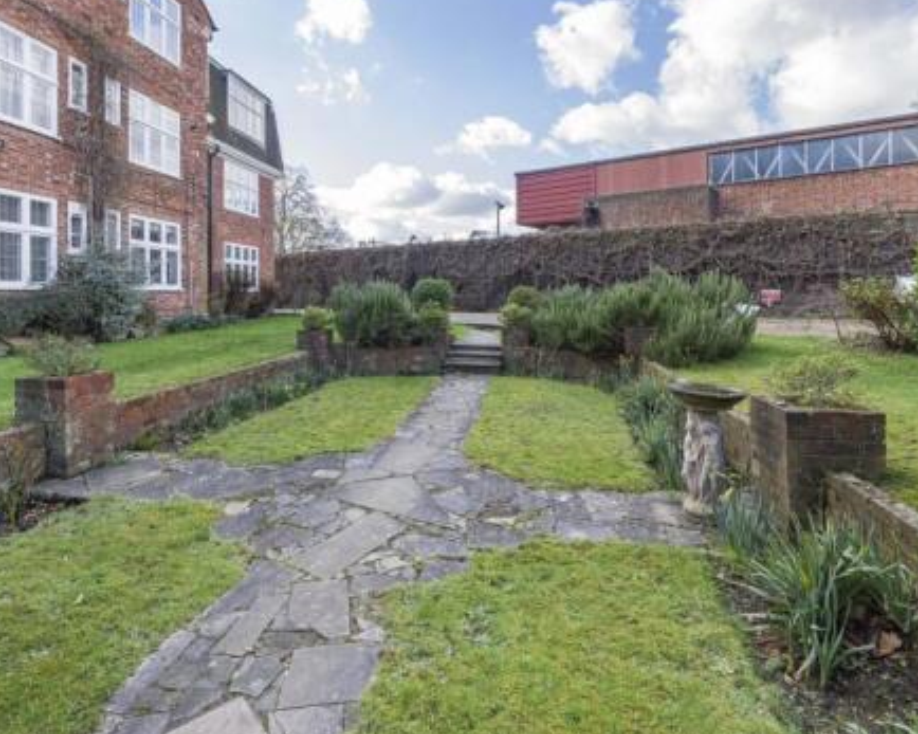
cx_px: 378
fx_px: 462
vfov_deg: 76.7
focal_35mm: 17
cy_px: 331
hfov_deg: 88.8
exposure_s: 1/80
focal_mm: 12
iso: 320
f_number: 10
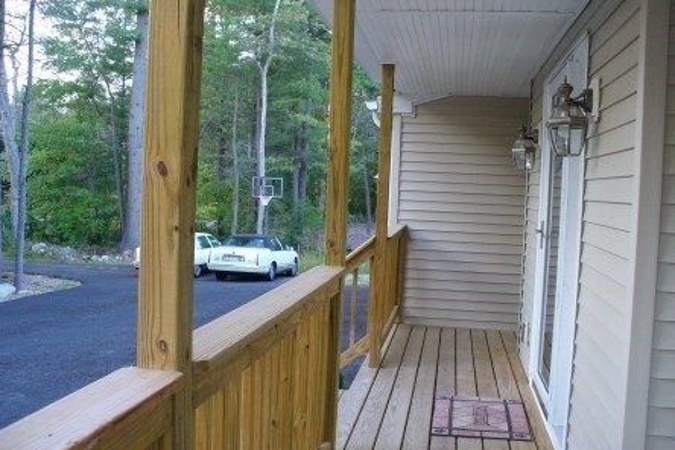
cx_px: 336
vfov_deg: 34.2
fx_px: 731
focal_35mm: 39
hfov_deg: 49.6
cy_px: 217
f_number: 2.8
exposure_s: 1/25
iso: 150
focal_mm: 6.1
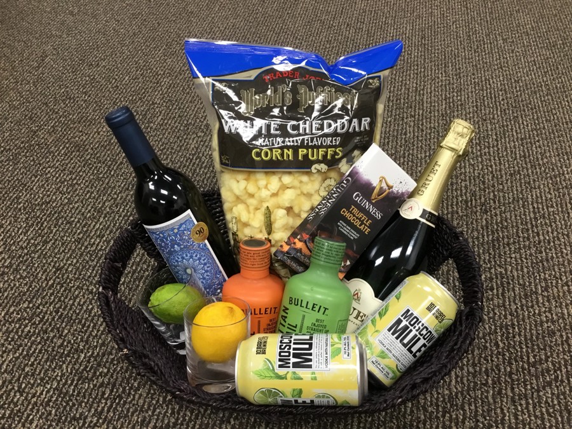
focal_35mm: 31
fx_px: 512
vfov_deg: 45.4
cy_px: 214
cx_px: 286
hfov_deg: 58.4
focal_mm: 3.3
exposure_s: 1/30
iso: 100
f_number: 2.4
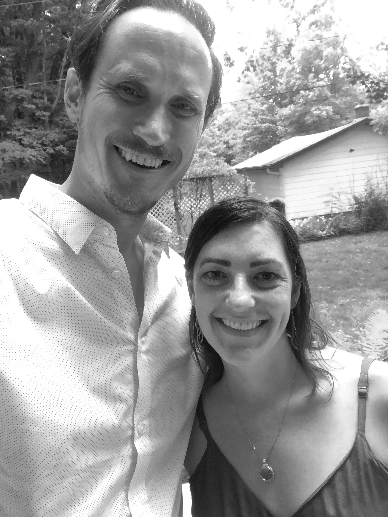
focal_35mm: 32
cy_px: 258
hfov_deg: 44.2
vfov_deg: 56.8
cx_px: 194
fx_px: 478
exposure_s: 1/60
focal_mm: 2.87
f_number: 2.2
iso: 100
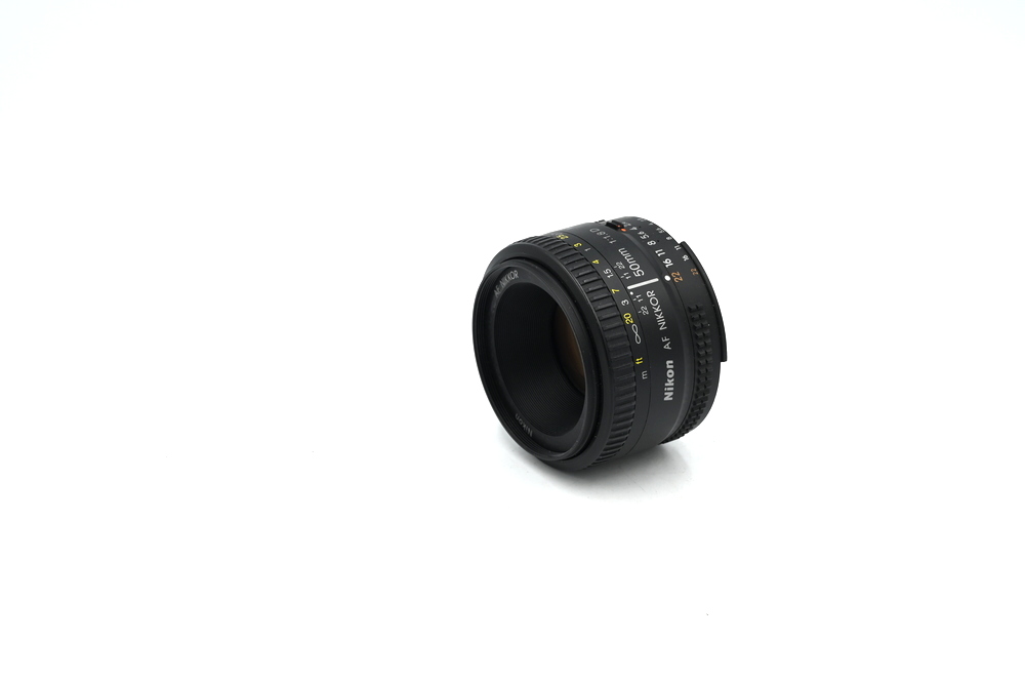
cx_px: 512
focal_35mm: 70
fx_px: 1991
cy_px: 341
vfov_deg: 19.4
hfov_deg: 28.9
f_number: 14
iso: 200
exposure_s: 1/50
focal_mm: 70
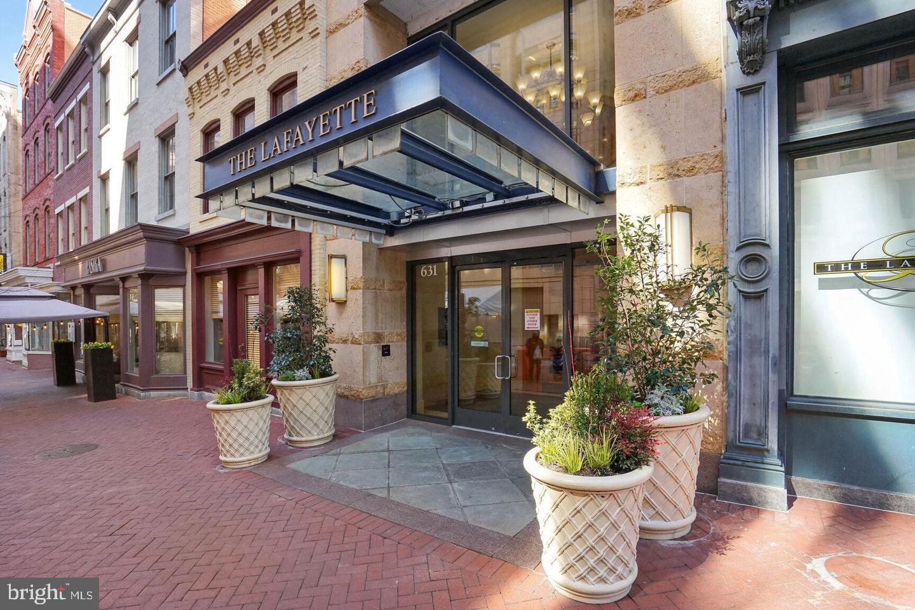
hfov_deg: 96.7
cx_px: 458
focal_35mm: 16
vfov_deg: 73.7
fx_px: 407
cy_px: 305
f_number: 9
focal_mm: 16
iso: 800
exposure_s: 1/200
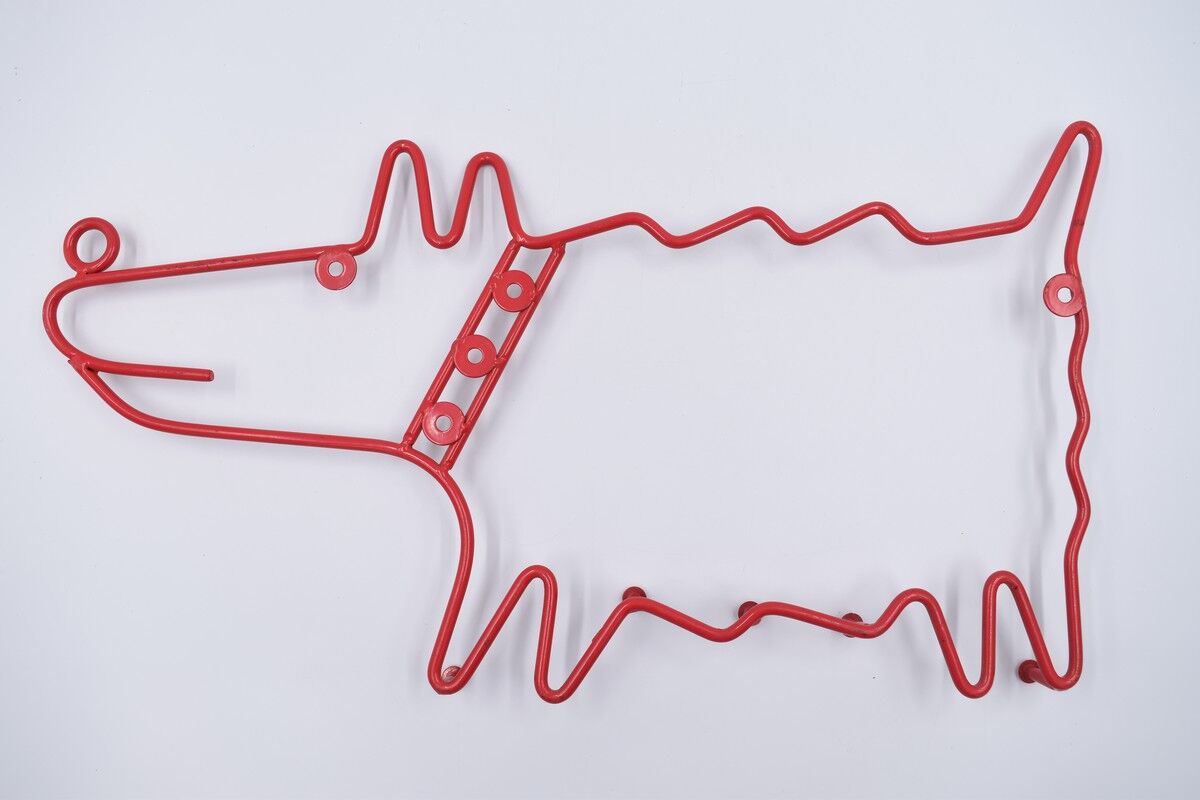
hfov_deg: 61.9
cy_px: 400
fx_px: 1000
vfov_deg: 43.6
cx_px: 600
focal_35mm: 30
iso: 160
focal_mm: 20
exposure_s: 1/125
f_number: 5.6
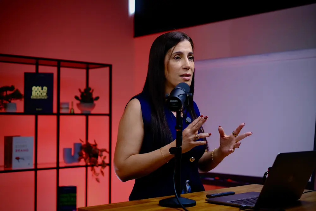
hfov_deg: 37.5
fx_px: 465
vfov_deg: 25.5
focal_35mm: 53
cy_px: 106
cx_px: 158
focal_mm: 35
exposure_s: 1/250
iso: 1250
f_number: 2
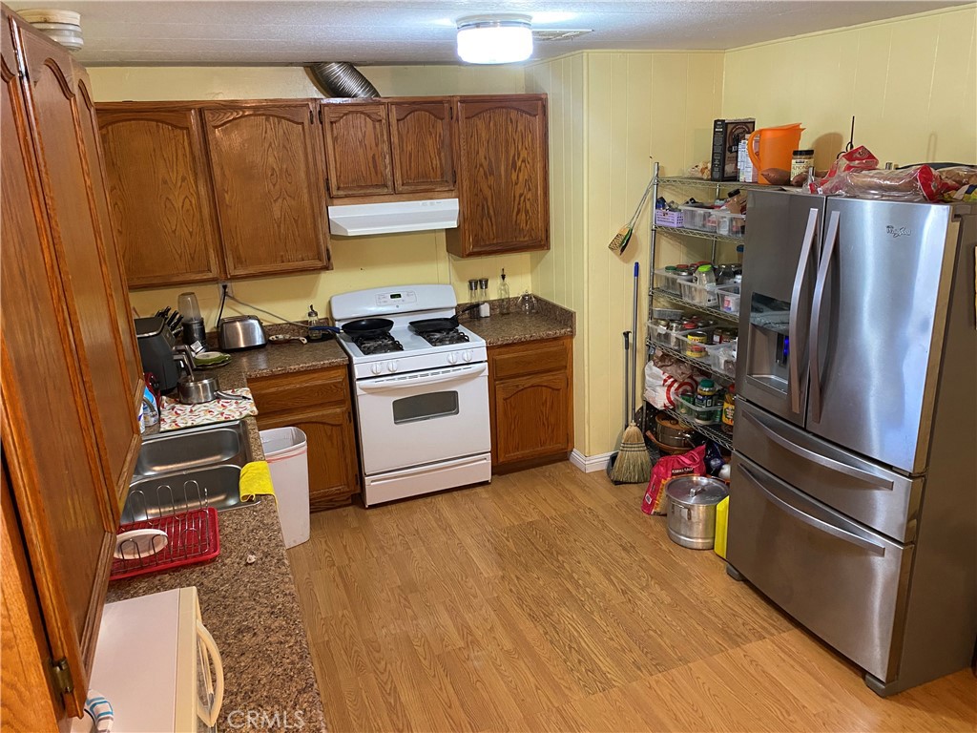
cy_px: 366
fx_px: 734
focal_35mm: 26
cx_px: 488
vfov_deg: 53.1
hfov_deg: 67.3
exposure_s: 1/40
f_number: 1.8
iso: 400
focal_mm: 4.25
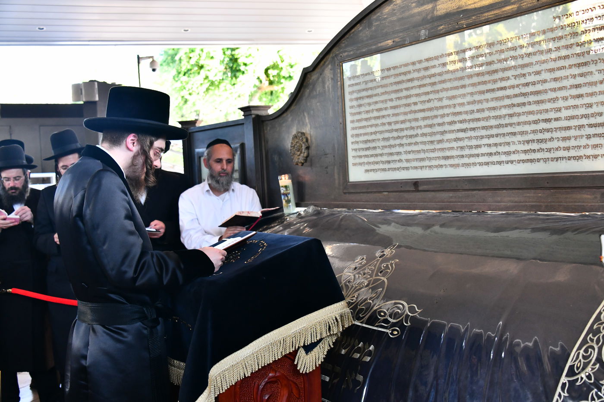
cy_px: 201
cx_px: 302
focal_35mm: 48
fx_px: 805
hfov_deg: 41.1
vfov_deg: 28.1
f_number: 5.6
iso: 2000
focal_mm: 48
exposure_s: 1/125
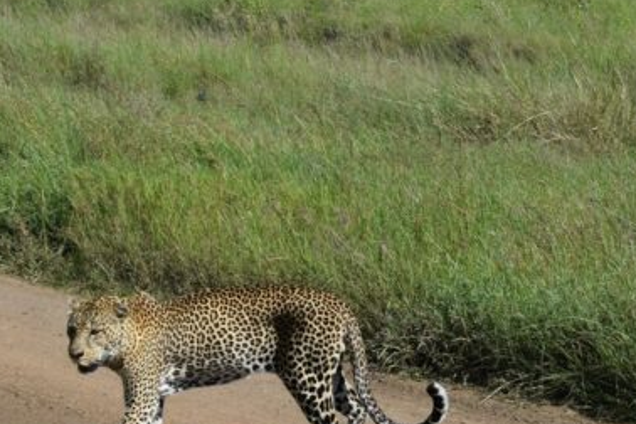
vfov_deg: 9.6
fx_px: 2515
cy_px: 189
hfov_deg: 14.3
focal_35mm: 142
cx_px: 549
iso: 200
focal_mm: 35
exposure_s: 1/320
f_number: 9
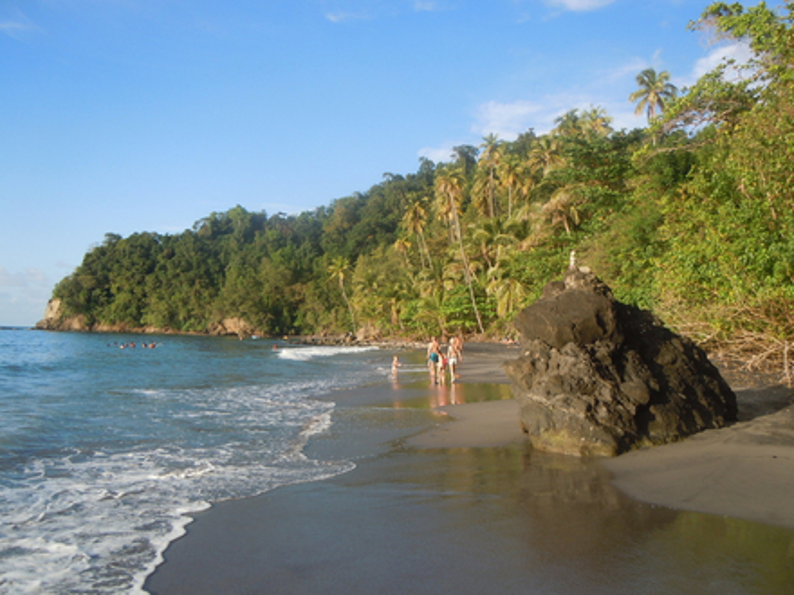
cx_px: 397
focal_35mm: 30
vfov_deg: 46.8
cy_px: 298
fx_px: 688
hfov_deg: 60.0
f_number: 3.5
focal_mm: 5.4
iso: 100
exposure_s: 1/500
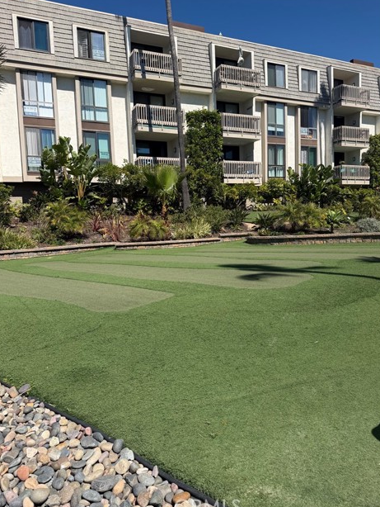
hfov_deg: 54.9
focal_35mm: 25
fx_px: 366
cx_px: 191
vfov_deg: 69.4
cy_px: 254
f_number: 1.78
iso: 80
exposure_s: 1/4975
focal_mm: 6.76
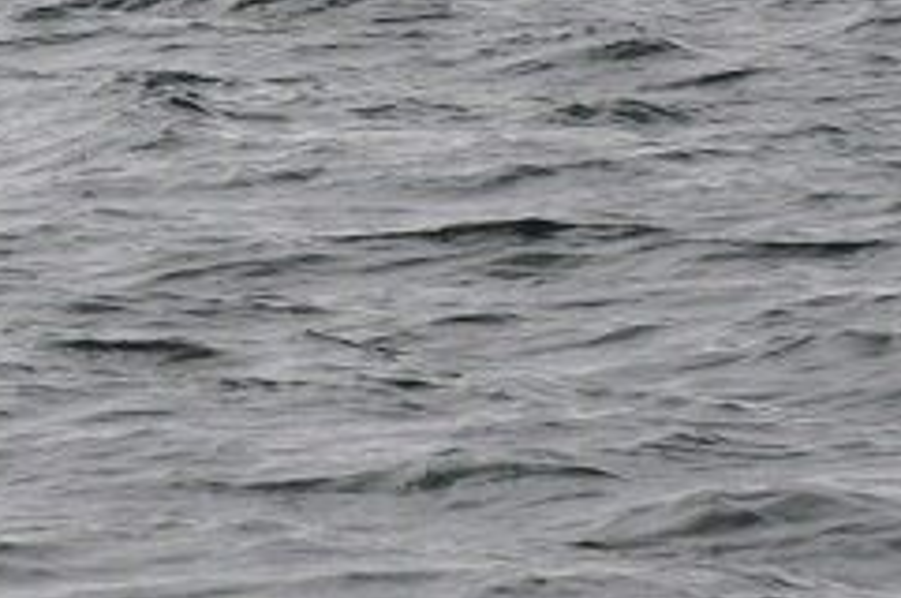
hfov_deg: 3.7
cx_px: -512
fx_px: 13991
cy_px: -419
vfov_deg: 2.4
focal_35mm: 560
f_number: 9
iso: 400
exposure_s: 1/320
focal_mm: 105
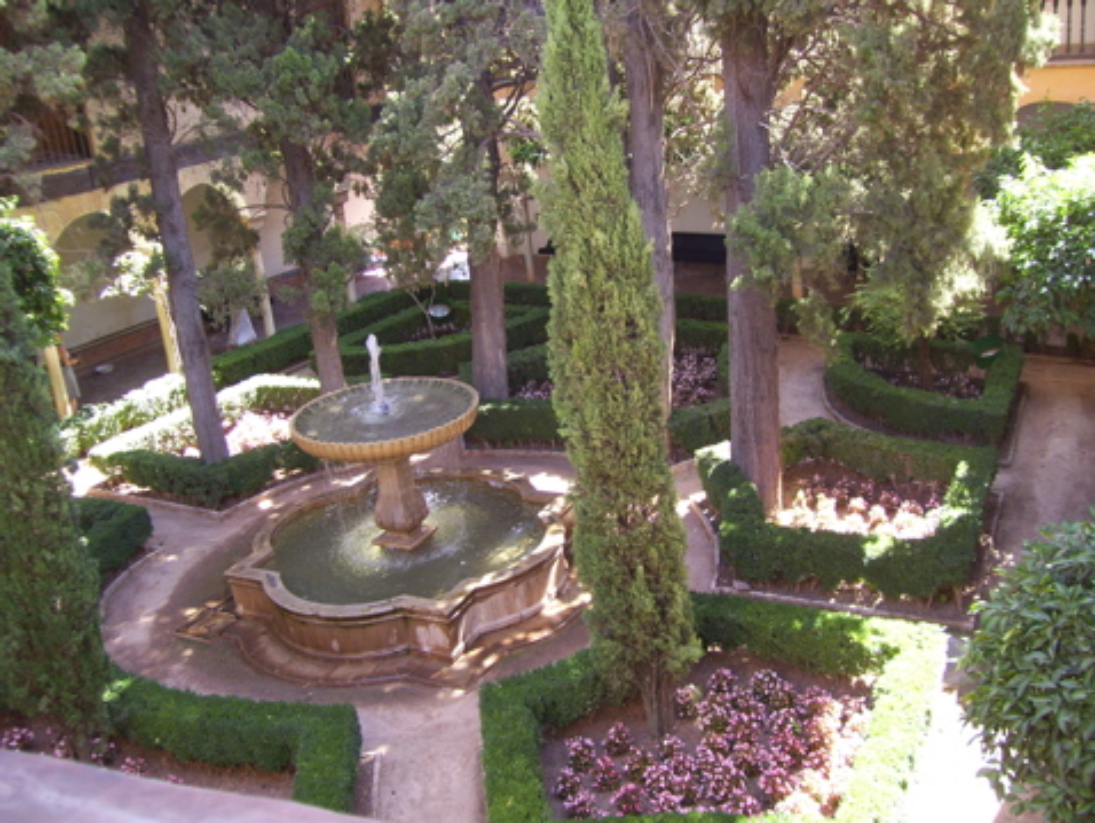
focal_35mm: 36
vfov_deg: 39.7
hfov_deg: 51.3
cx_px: 548
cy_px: 412
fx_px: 1139
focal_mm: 6
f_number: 2.7
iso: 100
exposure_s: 1/60
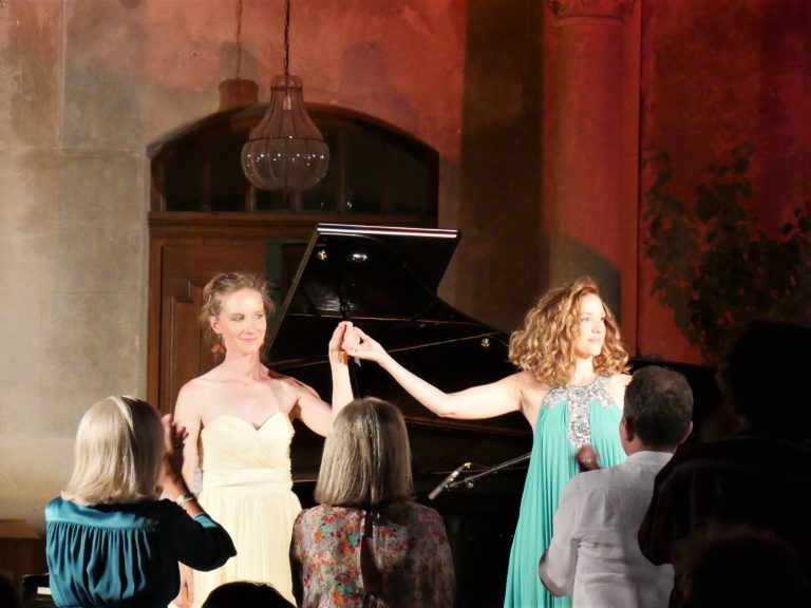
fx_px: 2811
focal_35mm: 120
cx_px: 406
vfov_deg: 12.3
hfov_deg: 16.4
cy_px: 304
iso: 3200
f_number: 5.6
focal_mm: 60
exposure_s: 1/40
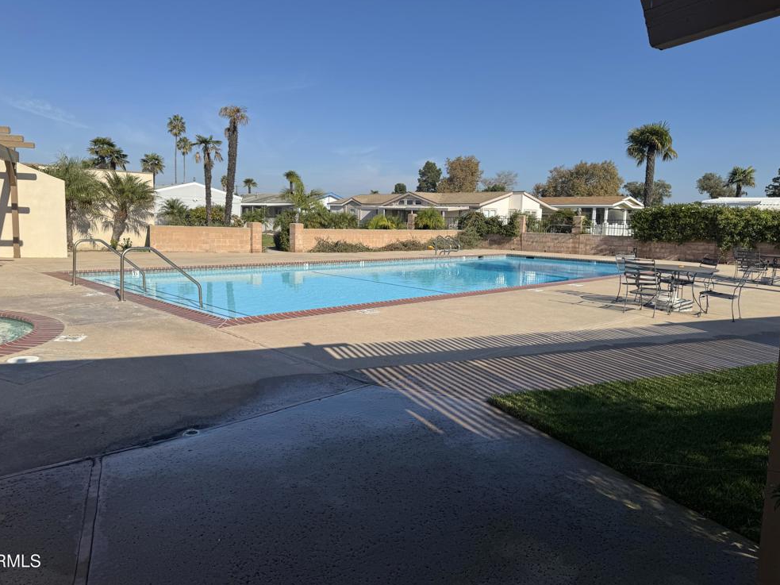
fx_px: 563
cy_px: 284
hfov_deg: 69.4
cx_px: 386
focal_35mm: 25
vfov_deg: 54.9
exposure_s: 1/6410
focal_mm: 6.76
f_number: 1.78
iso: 80
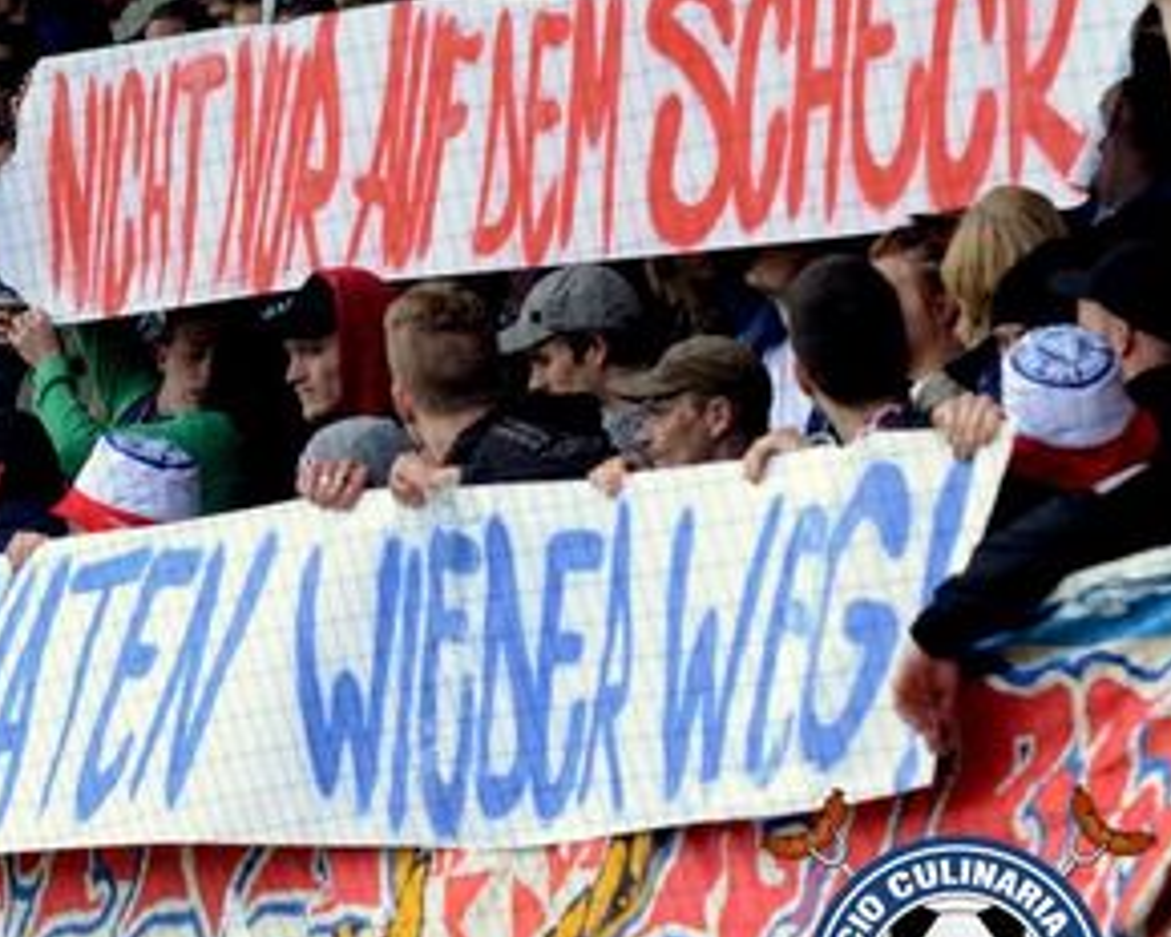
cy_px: 454
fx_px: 8248
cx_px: 77
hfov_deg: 8.1
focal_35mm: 238
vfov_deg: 6.5
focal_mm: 86
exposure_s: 1/500
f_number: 5
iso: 400
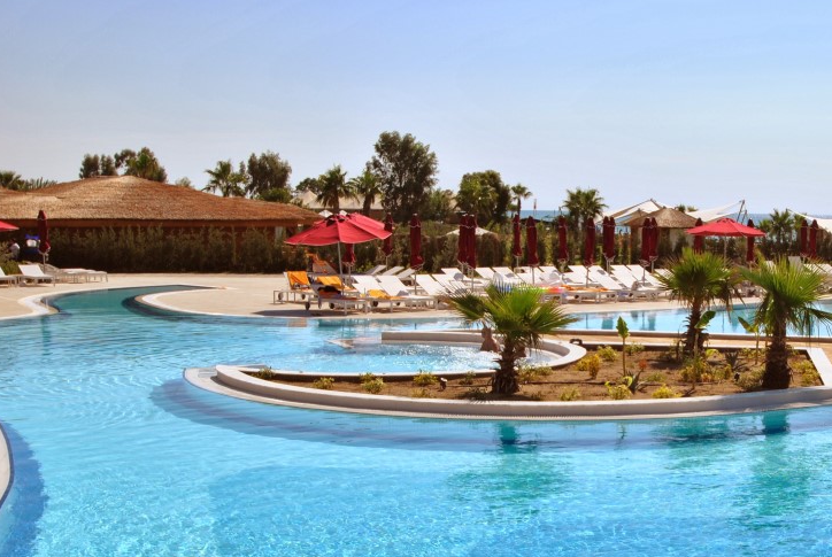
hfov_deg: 34.2
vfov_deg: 23.7
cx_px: 629
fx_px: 1319
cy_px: 395
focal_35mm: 57
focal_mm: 24
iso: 100
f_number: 9
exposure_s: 1/320
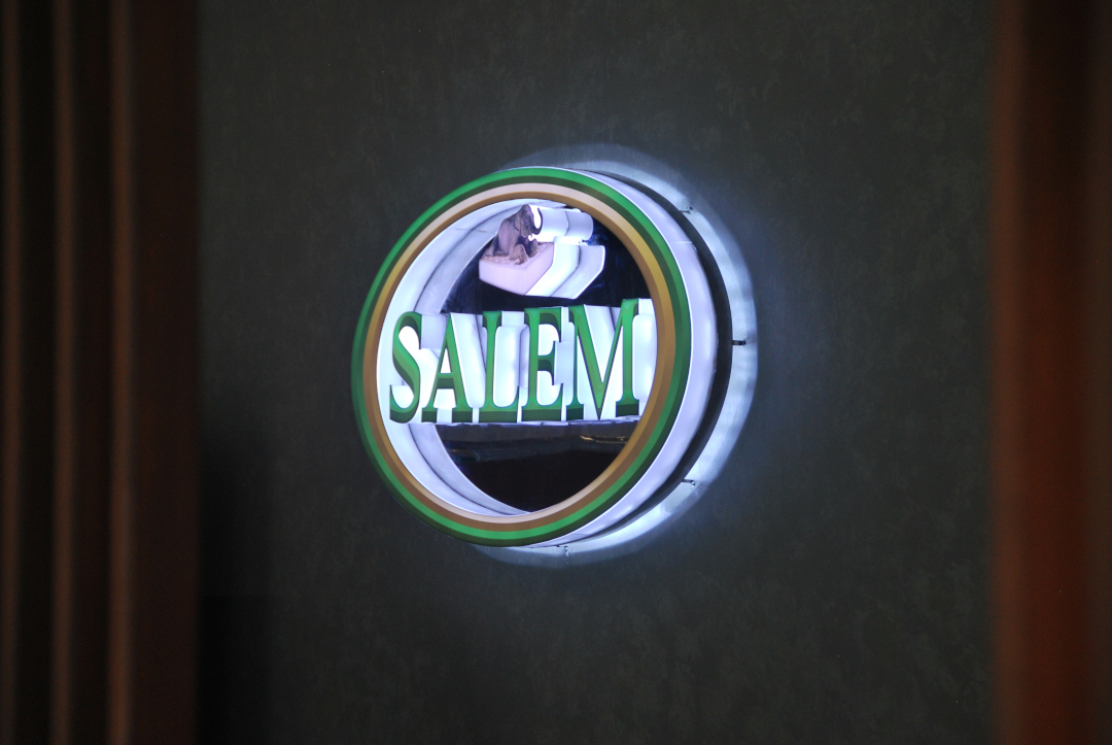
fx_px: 4407
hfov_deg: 14.4
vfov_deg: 9.7
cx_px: 556
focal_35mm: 142
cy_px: 372
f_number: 5.3
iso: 360
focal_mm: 95
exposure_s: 1/125
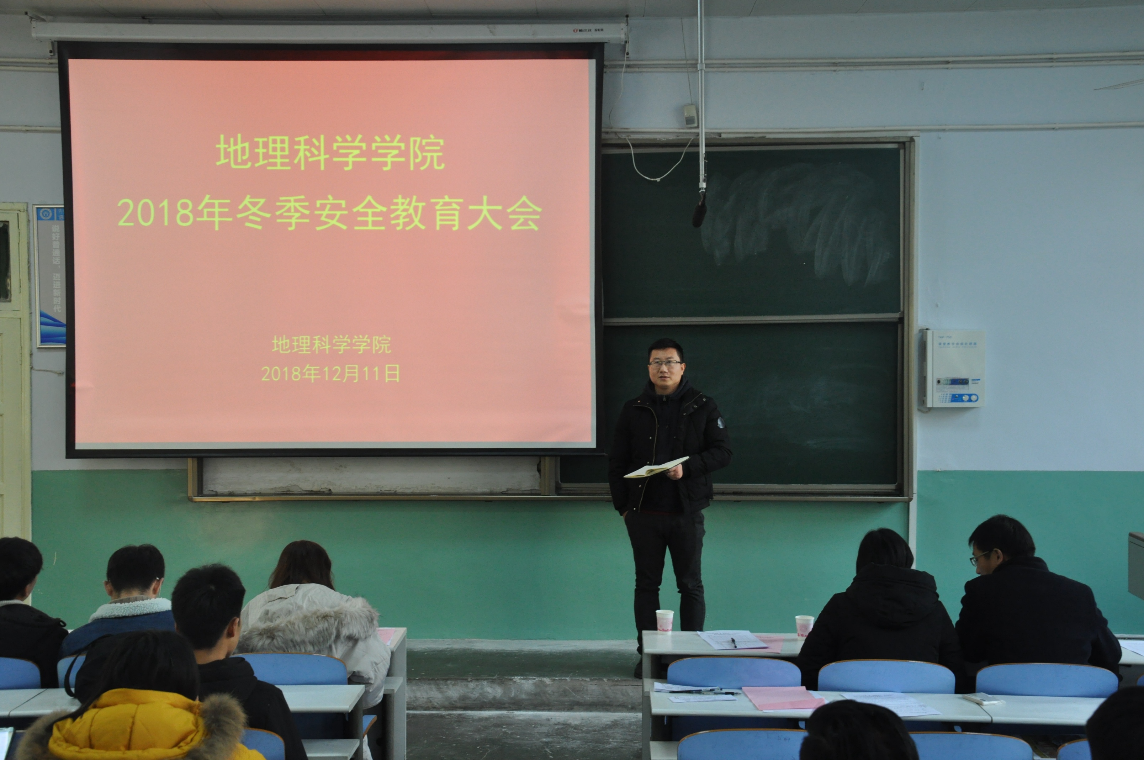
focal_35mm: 138
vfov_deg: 9.9
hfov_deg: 14.9
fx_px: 4380
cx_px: 572
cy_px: 380
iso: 1000
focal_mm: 92
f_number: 8
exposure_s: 1/60
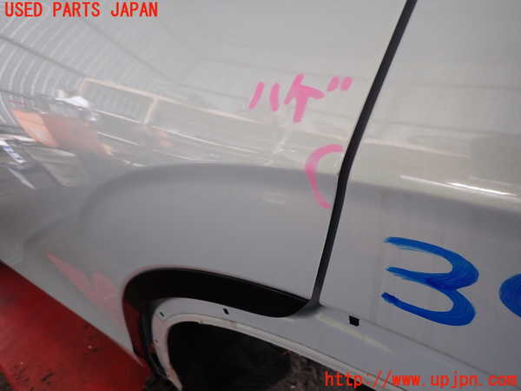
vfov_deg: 54.9
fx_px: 376
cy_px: 196
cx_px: 260
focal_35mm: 25
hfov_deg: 69.4
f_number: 2
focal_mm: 4.5
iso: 200
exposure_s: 1/30
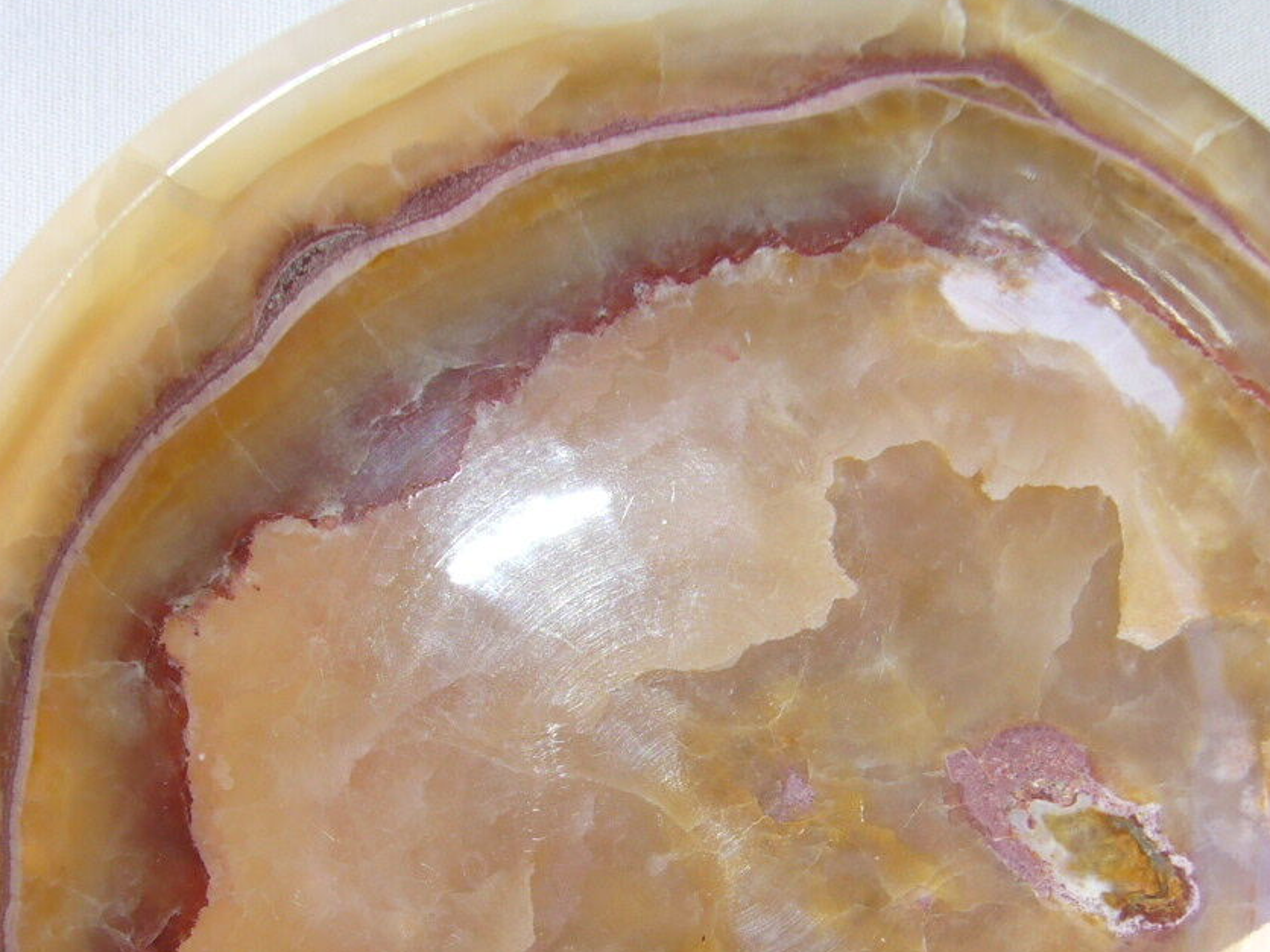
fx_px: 2458
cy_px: 815
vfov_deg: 21.5
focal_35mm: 67
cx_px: 764
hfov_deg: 28.9
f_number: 2.8
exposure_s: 1/100
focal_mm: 5.8
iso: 80
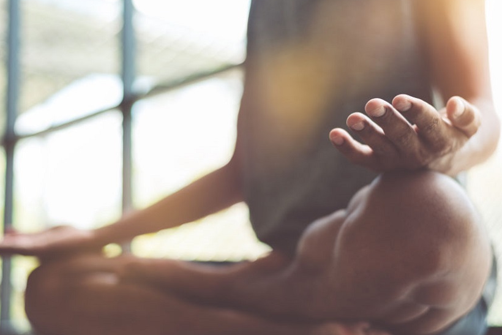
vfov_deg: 22.3
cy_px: 176
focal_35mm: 61
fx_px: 851
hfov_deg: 32.8
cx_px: 280
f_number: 2.5
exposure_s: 1/200
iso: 100
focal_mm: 50
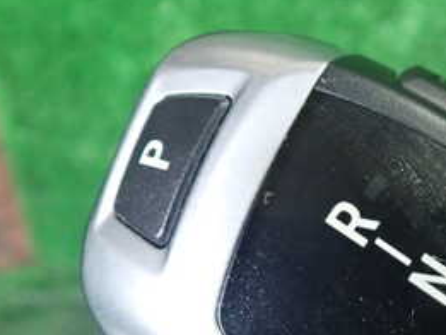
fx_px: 889
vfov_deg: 21.3
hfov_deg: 27.4
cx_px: 383
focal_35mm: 69
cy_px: 200
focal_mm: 5.4
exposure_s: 1/25
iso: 800
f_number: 2.3
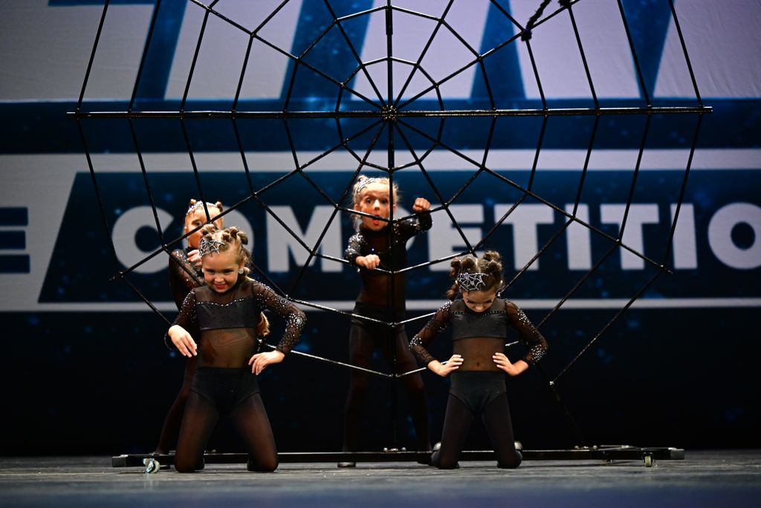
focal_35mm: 125
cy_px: 254
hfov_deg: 16.4
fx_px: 2643
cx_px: 380
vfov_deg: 11.0
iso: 5000
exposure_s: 1/640
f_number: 2.8
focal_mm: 125
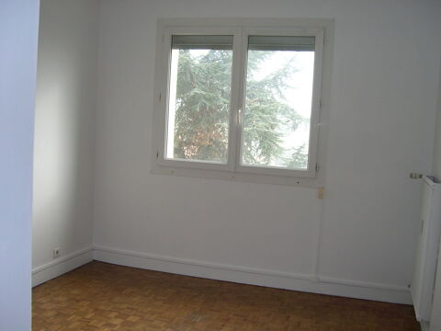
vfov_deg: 37.7
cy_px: 166
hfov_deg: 49.0
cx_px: 220
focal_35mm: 38
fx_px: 484
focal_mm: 8
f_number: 2.8
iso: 100
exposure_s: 1/63.4
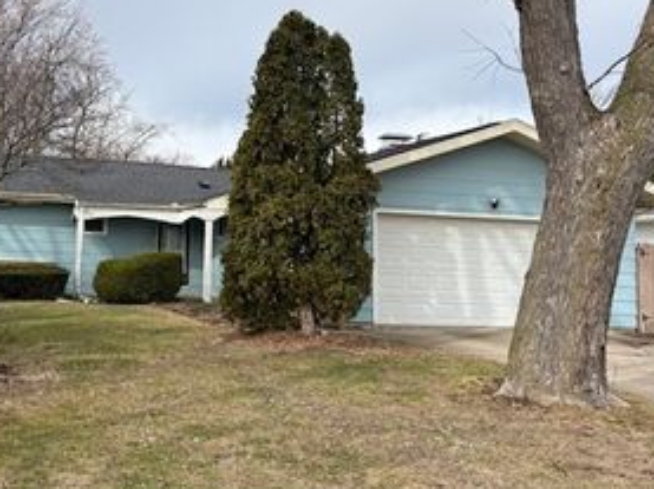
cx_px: 179
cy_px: 167
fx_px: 887
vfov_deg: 30.6
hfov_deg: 39.6
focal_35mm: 47
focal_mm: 5.96
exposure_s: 1/2364
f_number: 1.6
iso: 50
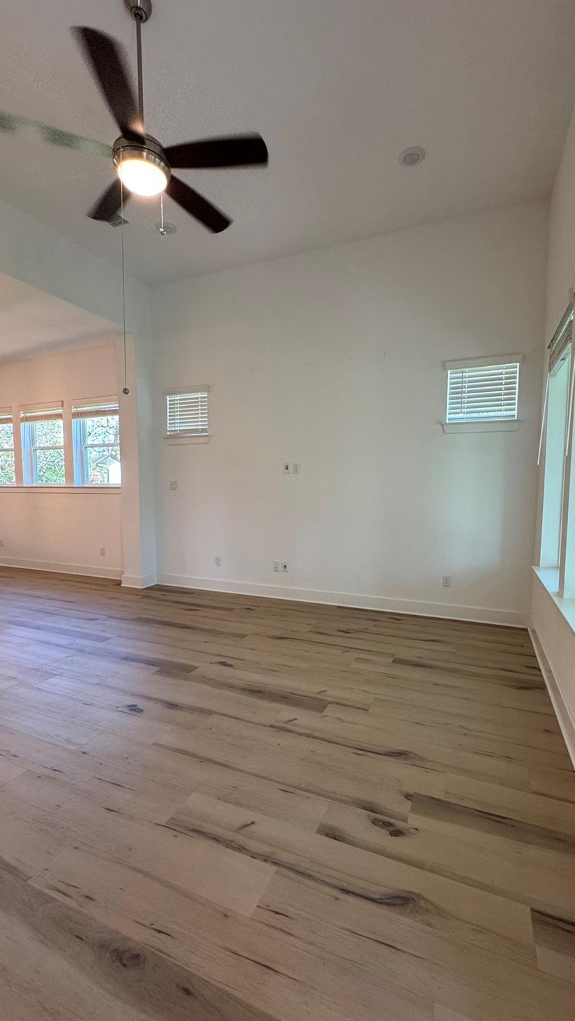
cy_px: 523
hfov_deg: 67.1
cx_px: 294
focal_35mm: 16
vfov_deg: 99.3
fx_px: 433
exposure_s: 1/120
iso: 200
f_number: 2.2
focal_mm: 2.22
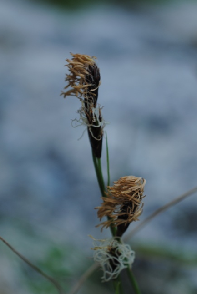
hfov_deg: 14.2
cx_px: 104
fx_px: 793
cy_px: 152
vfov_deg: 21.0
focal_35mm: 97
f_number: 6.3
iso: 100
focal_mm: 40
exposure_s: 1/125
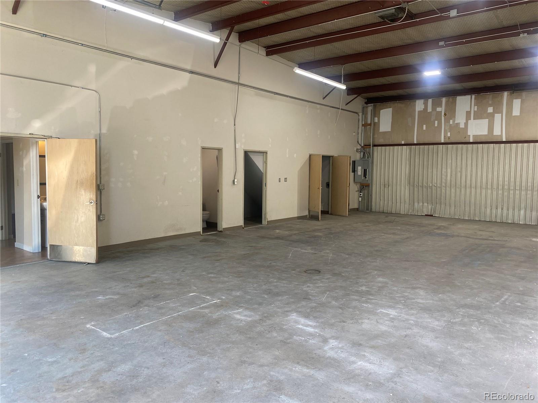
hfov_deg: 67.3
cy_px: 202
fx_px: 404
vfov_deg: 53.1
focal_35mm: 26
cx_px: 269
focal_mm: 4.25
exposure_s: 1/121
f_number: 1.8
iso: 64
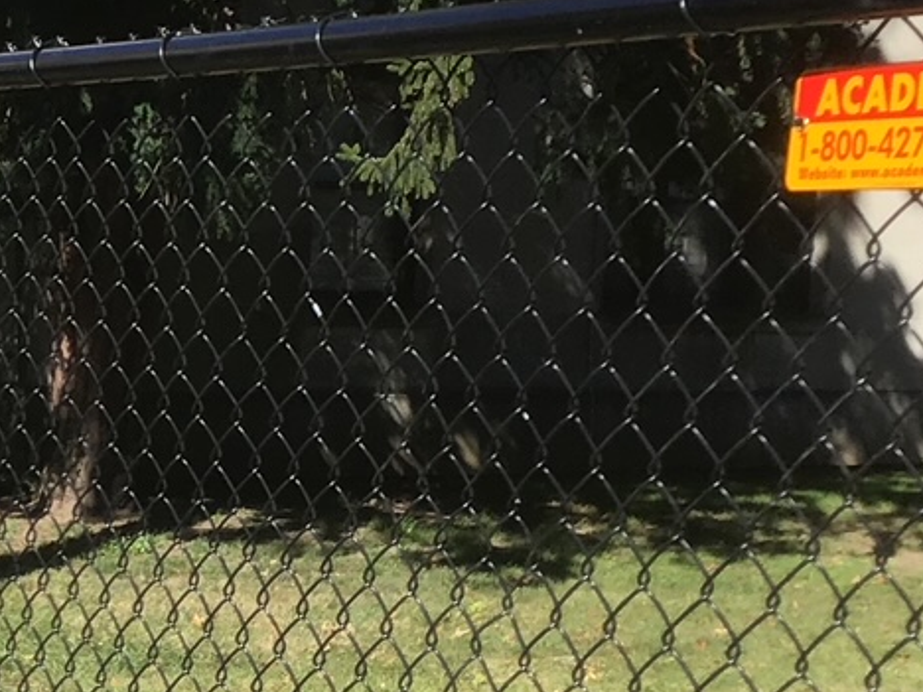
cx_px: -43
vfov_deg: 13.6
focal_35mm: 108
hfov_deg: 17.7
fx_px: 2880
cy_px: 536
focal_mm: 3.3
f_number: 2.4
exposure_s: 1/769
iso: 25
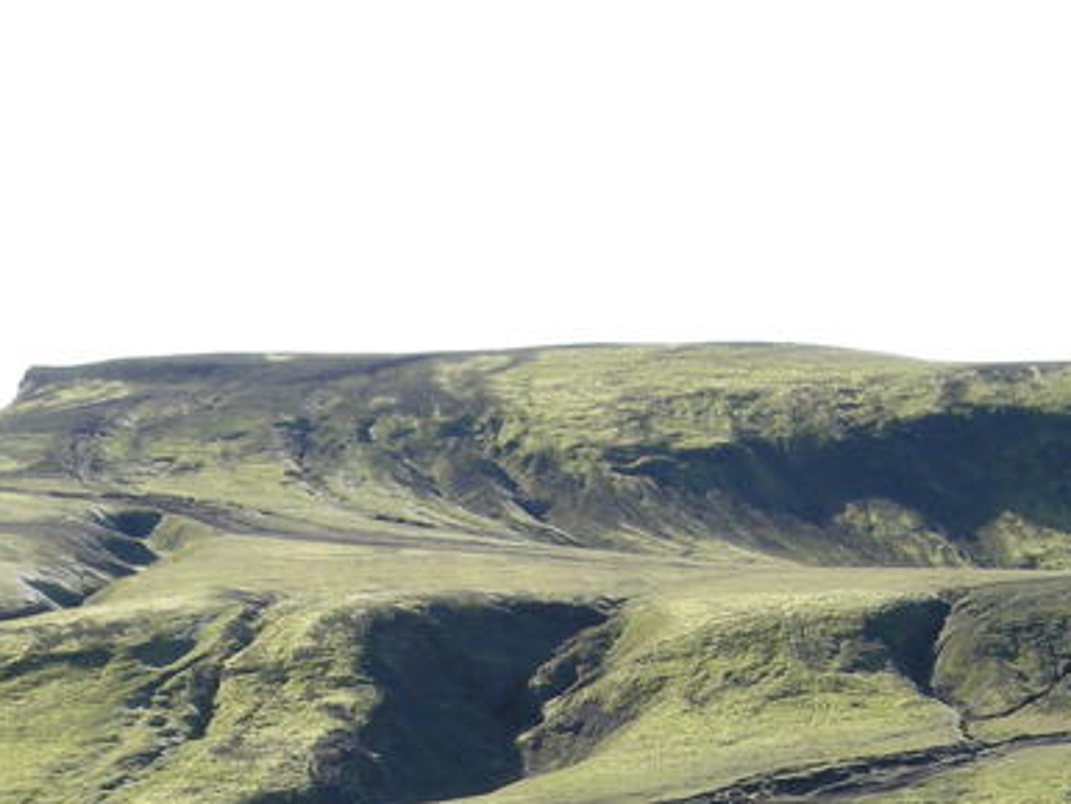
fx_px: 3869
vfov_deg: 11.6
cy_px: 993
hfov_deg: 15.7
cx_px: 729
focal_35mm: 125
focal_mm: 10.1
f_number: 4.9
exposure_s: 1/260
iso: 100
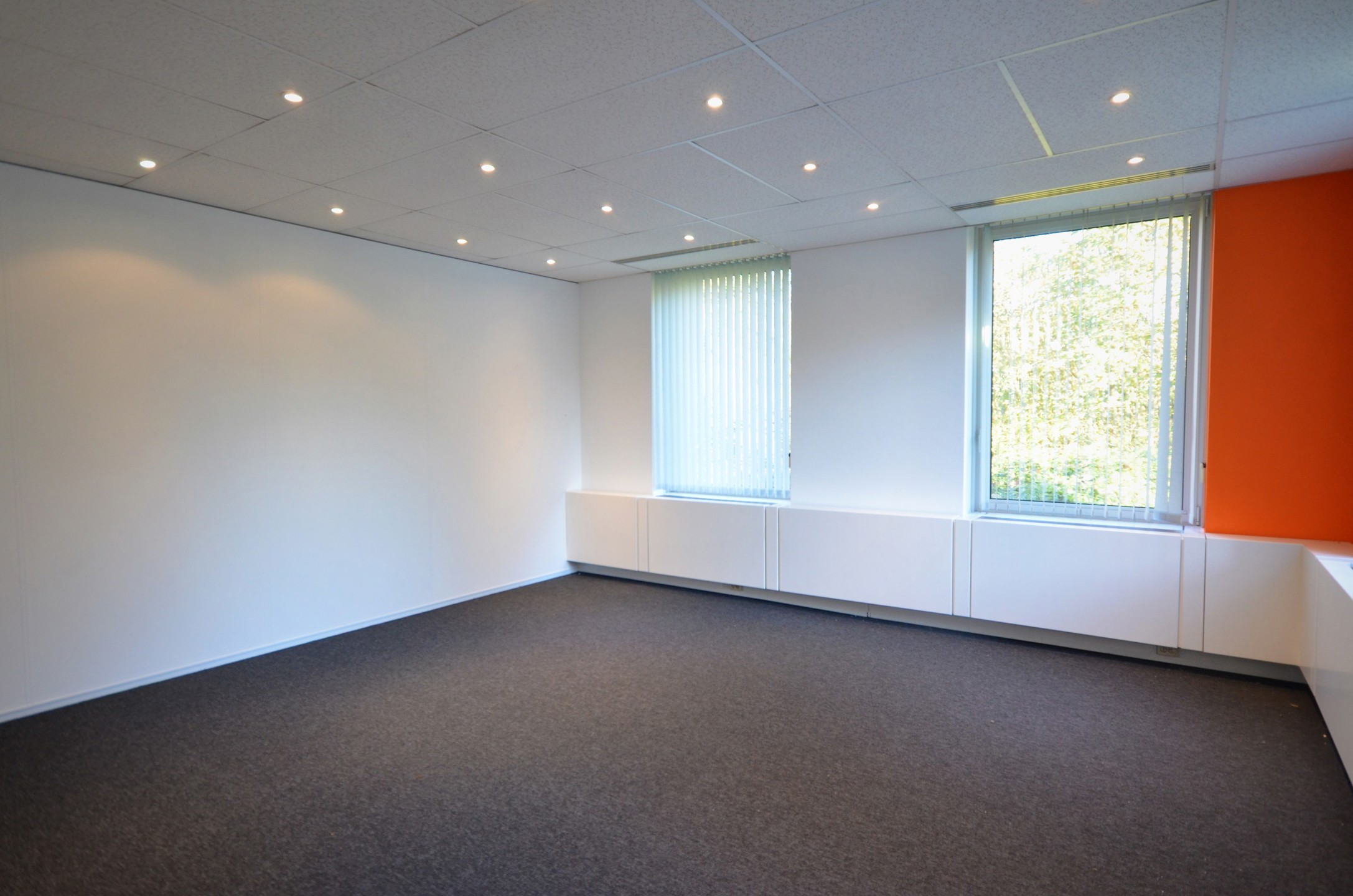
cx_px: 676
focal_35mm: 18
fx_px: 675
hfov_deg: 90.1
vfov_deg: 67.1
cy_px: 448
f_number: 4.5
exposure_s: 1/40
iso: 800
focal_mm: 12
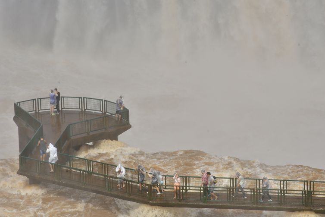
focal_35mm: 210
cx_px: 162
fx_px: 1896
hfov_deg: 9.8
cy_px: 108
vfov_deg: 6.5
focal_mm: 140
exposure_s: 1/320
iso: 100
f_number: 16
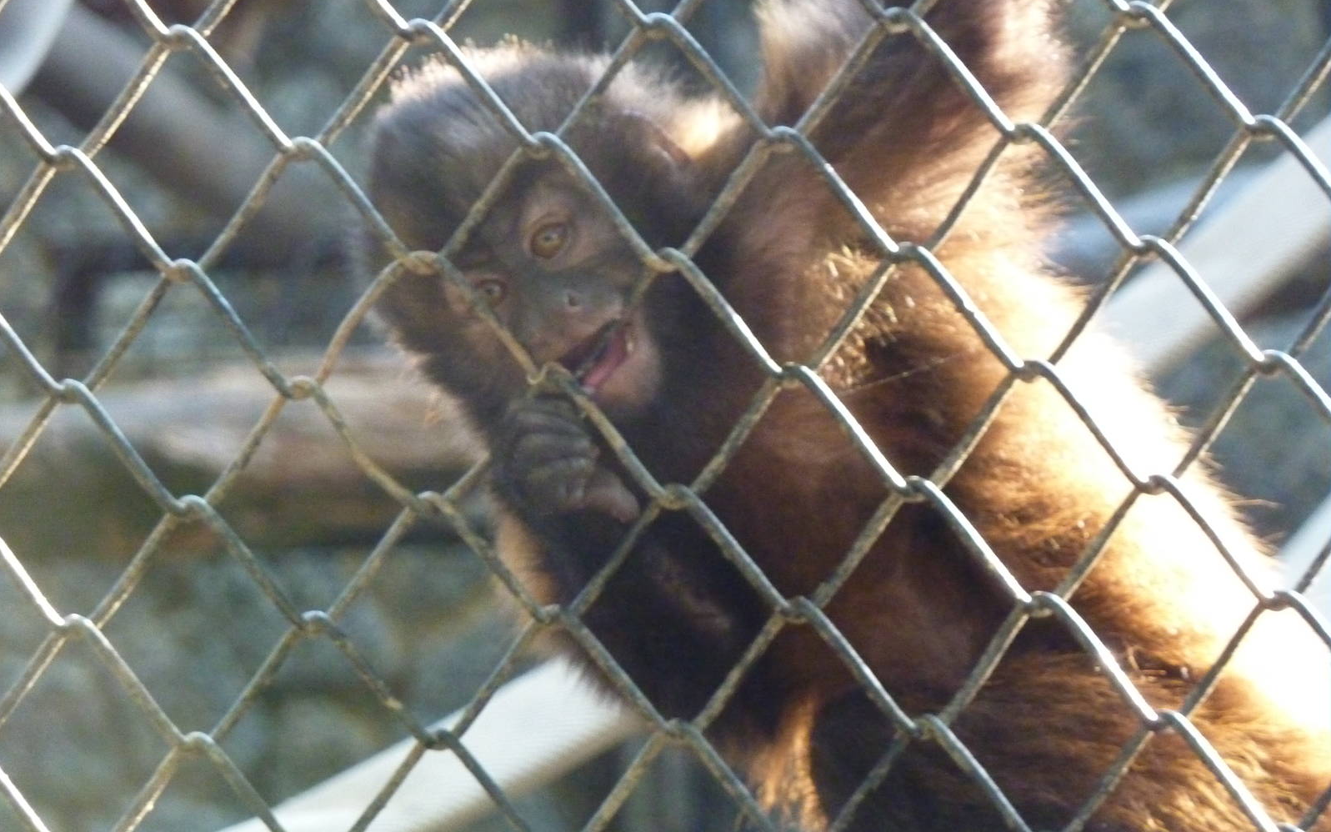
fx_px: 8089
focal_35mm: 223
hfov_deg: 9.4
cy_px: 358
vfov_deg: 5.9
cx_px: 665
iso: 800
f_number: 4.6
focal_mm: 34.4
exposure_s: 1/100
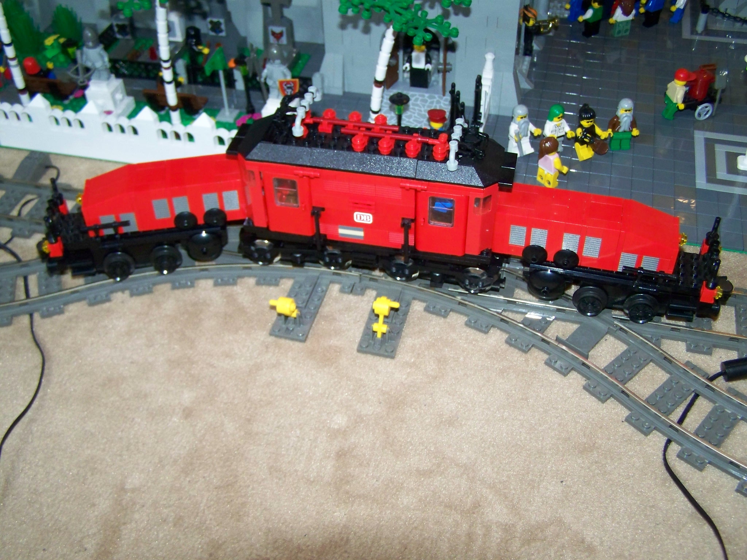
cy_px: 280
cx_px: 374
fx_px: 820
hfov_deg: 49.0
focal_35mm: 38
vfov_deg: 37.7
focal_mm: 6.3
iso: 200
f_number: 2.8
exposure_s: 1/30
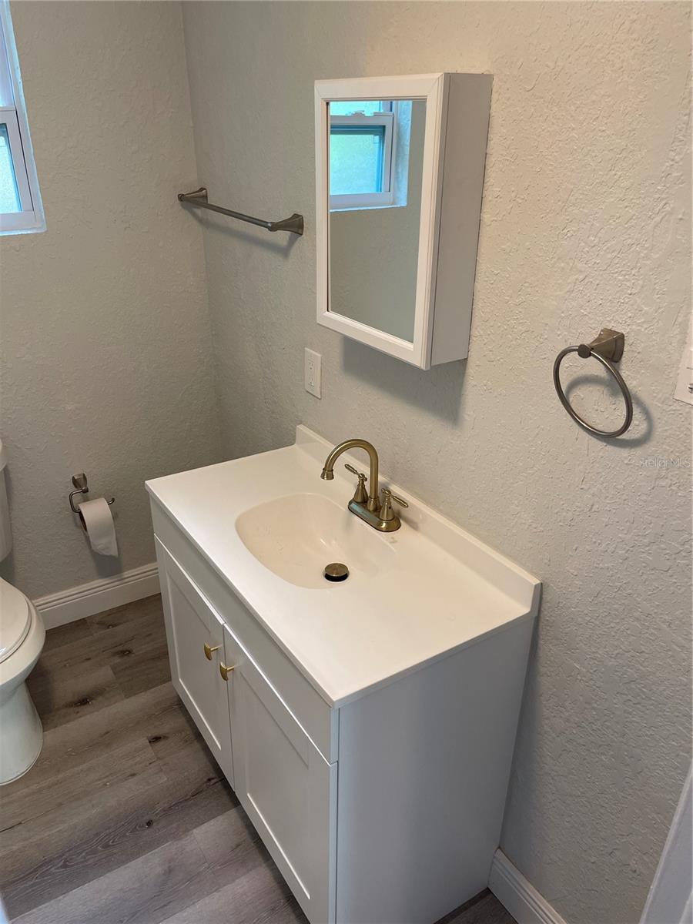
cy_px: 462
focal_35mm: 26
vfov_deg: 67.3
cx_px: 346
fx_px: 694
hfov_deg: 53.1
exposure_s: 1/60
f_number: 1.6
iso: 64
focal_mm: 5.1
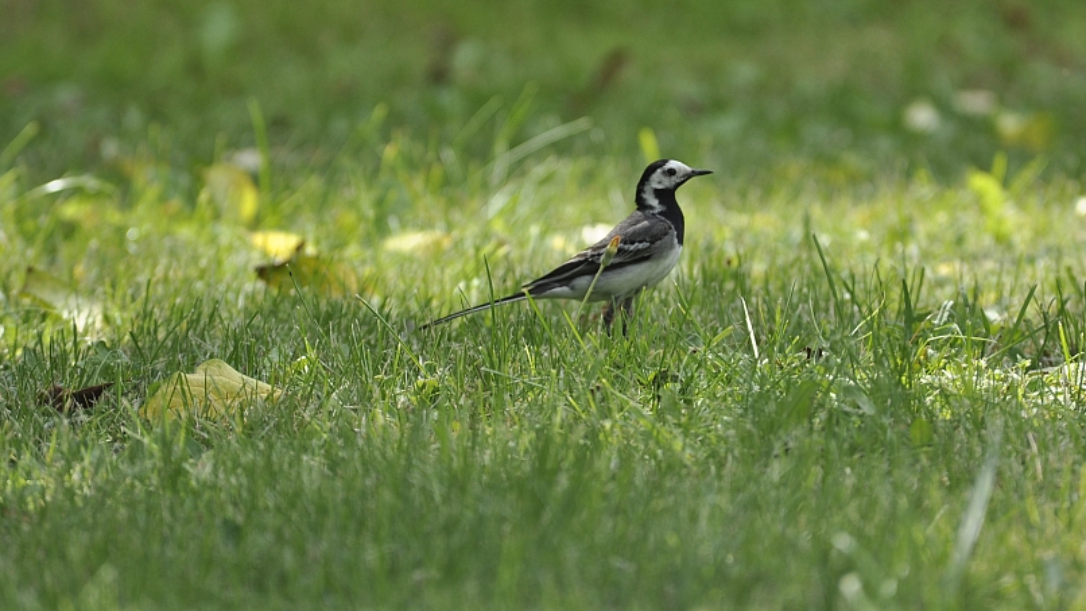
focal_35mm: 798
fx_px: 22975
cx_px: 583
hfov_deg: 2.7
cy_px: 178
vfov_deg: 1.5
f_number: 5.6
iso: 200
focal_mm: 400
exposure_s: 1/500
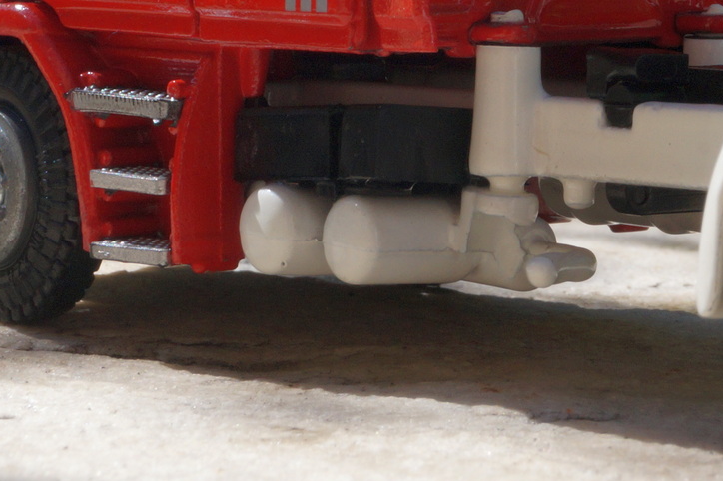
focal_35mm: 186
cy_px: -126
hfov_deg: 11.0
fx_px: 3741
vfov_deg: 7.3
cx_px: 639
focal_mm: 45
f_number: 22
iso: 250
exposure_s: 1/80
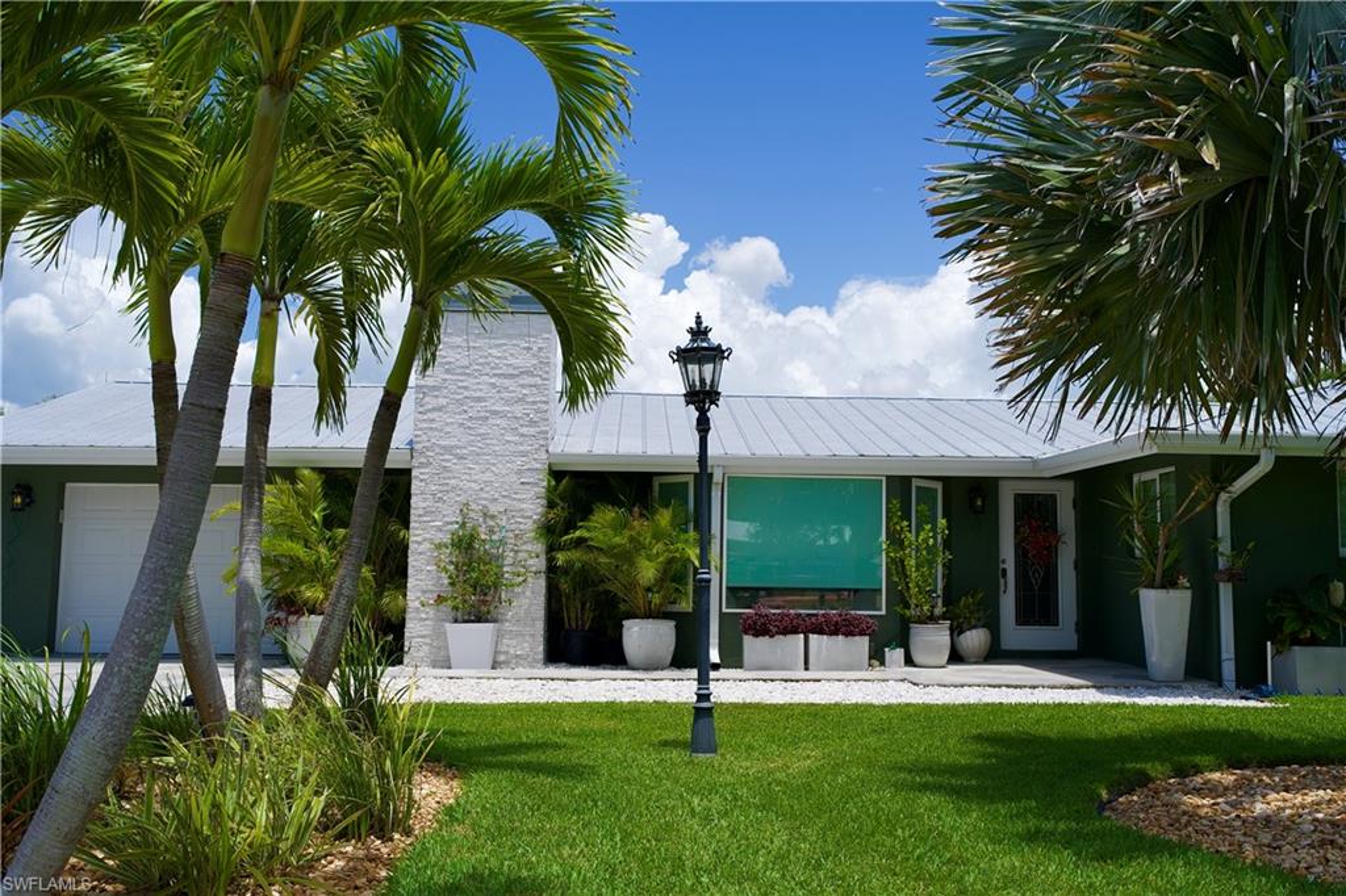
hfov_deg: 54.4
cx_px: 673
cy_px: 448
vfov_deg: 37.8
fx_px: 1308
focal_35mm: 35
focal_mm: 35
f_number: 5
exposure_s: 1/1250
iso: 100
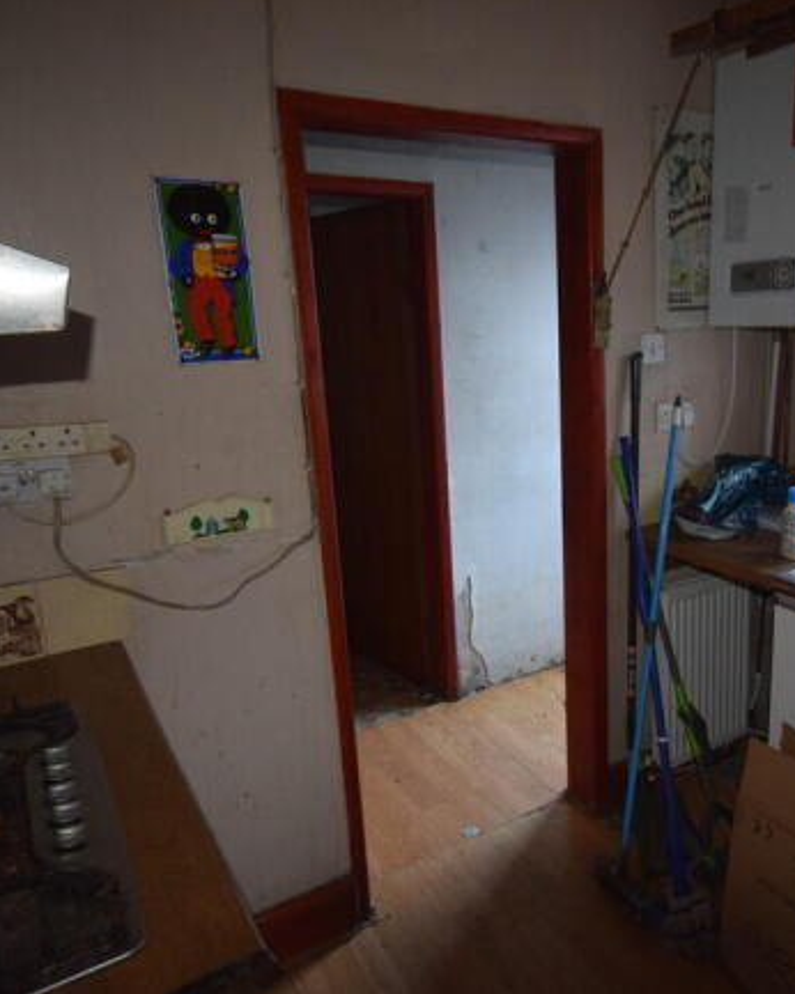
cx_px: 548
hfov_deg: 50.7
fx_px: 816
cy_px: 495
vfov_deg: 62.8
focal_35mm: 28
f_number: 4.5
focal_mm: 13
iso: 1800
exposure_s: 1/60
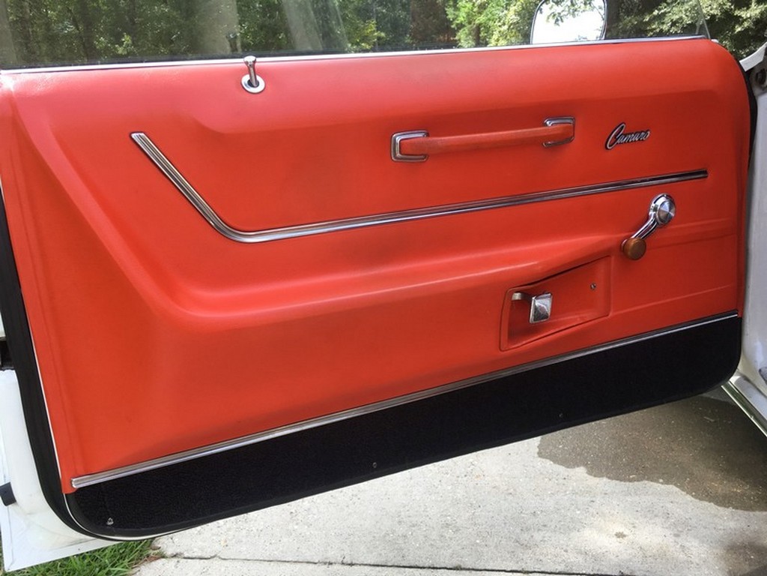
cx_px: 384
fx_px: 643
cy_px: 288
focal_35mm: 29
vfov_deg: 48.2
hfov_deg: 61.7
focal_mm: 4.15
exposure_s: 1/173
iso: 25
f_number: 2.2
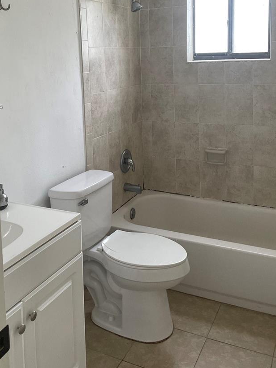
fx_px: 404
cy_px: 107
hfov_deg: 37.7
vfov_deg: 47.7
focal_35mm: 38
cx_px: 122
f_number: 1.6
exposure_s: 1/117
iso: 125
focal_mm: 4.2
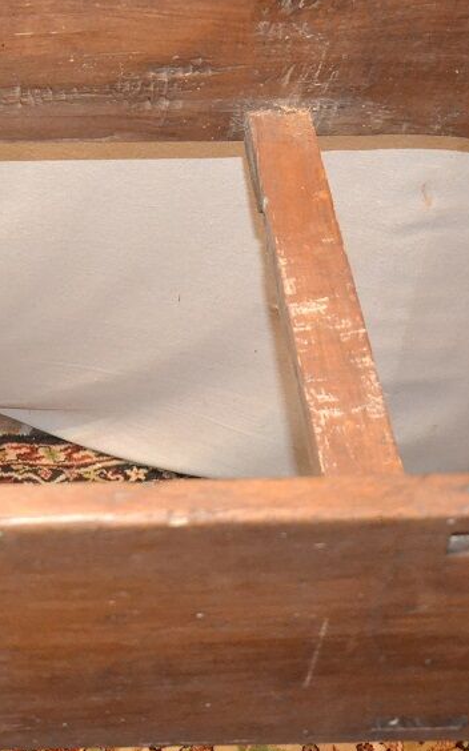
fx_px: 1535
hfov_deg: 17.0
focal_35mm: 75
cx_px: -1
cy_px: 297
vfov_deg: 27.4
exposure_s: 1/20
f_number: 3.8
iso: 3200
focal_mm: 24
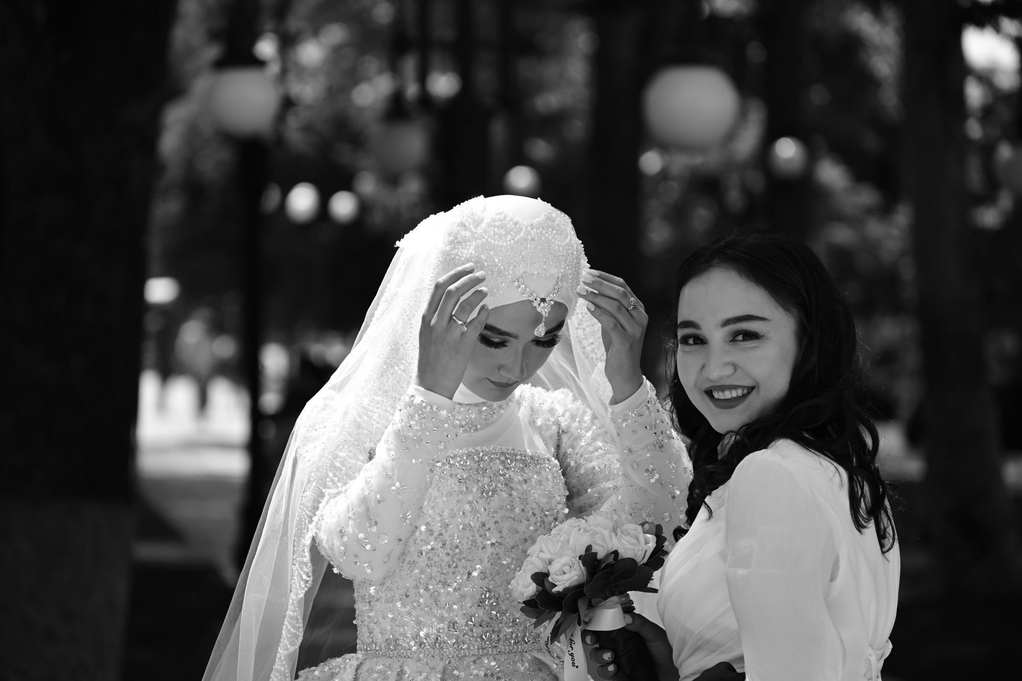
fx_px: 5393
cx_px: 511
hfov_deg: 10.8
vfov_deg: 7.2
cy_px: 340
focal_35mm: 190
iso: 180
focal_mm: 190
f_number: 6.3
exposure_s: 1/400
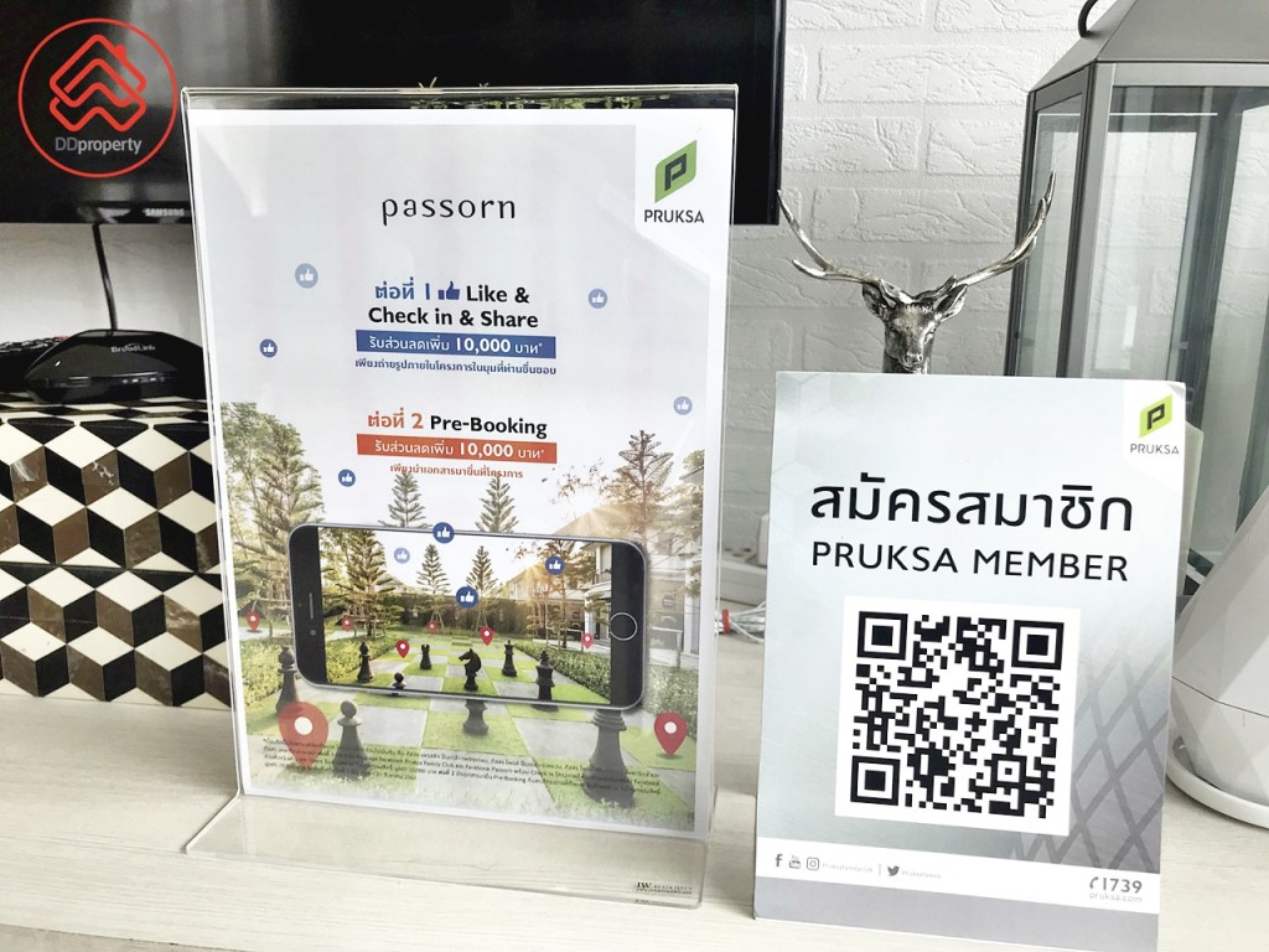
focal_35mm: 28
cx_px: 634
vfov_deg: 49.7
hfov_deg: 63.4
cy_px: 476
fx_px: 1026
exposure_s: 1/127
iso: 20
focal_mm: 3.99
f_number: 1.8
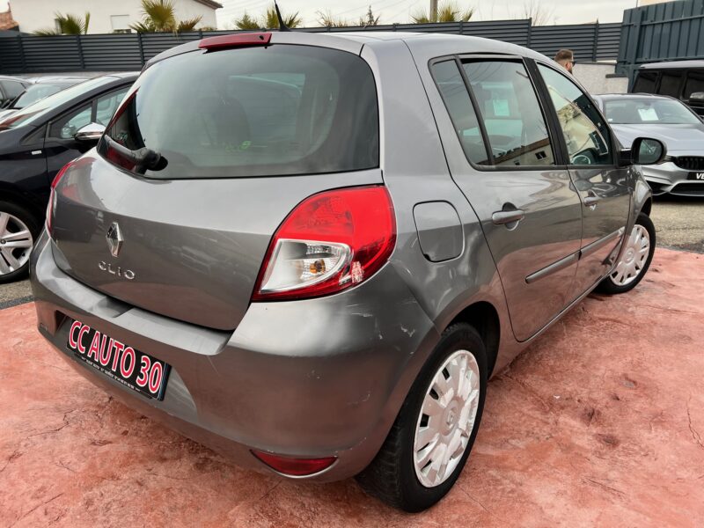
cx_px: 352
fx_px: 529
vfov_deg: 53.1
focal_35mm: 26
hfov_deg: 67.3
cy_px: 264
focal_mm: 5.7
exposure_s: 1/466
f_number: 1.5
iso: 50
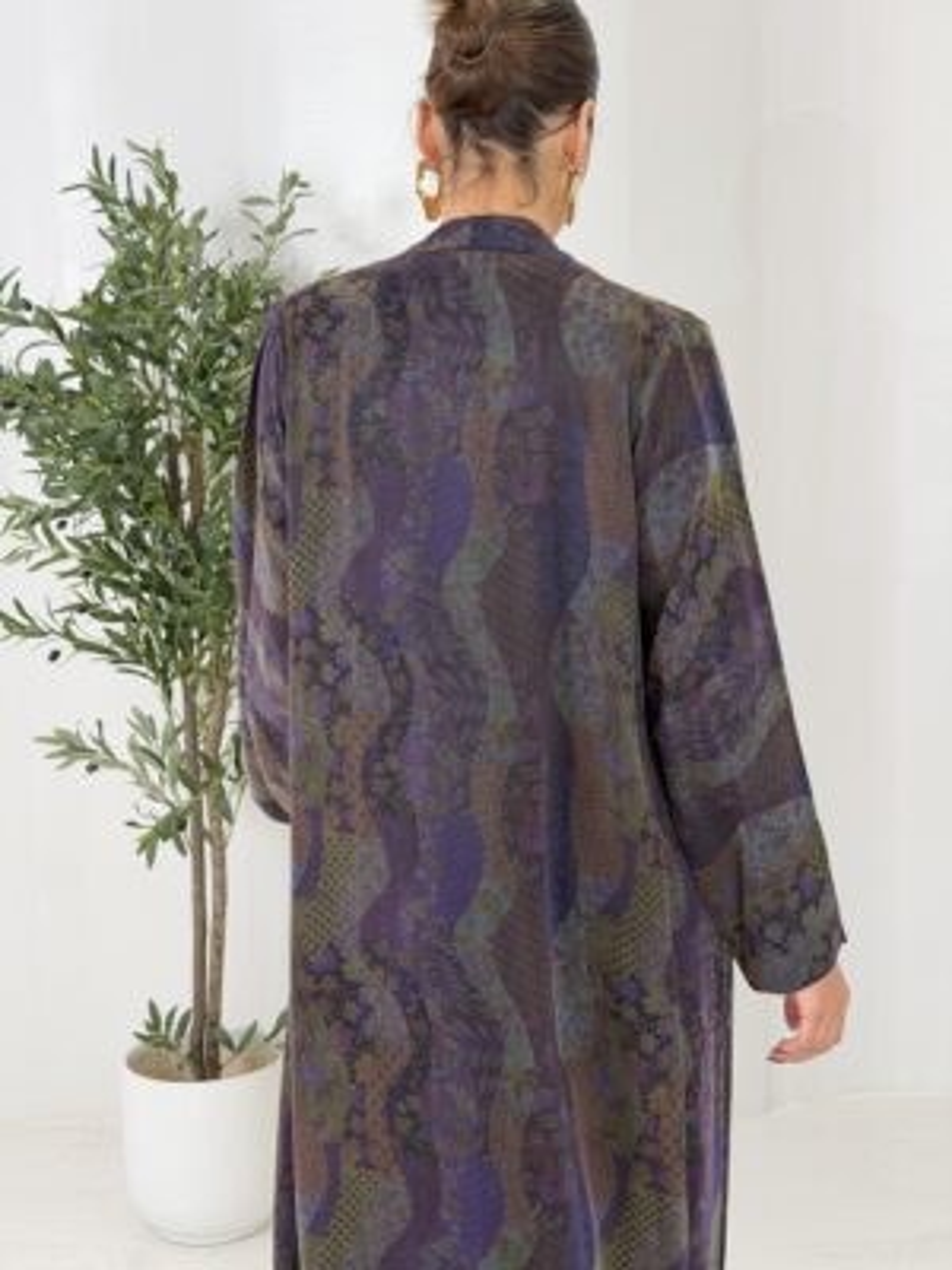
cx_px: 476
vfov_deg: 39.7
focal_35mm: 48
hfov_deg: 30.3
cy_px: 635
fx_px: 1760
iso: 50
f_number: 1.78
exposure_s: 1/163
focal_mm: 6.76
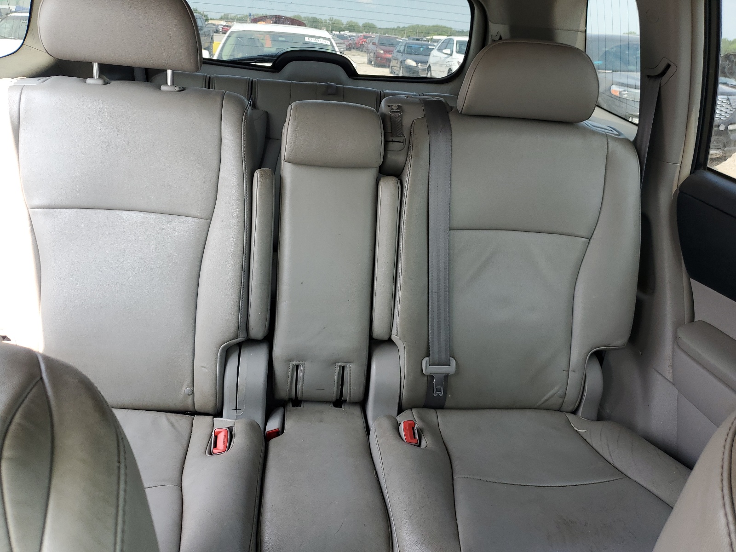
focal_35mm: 26
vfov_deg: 53.1
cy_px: 276
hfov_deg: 67.3
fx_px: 553
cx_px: 368
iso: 50
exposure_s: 1/222
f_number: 1.5
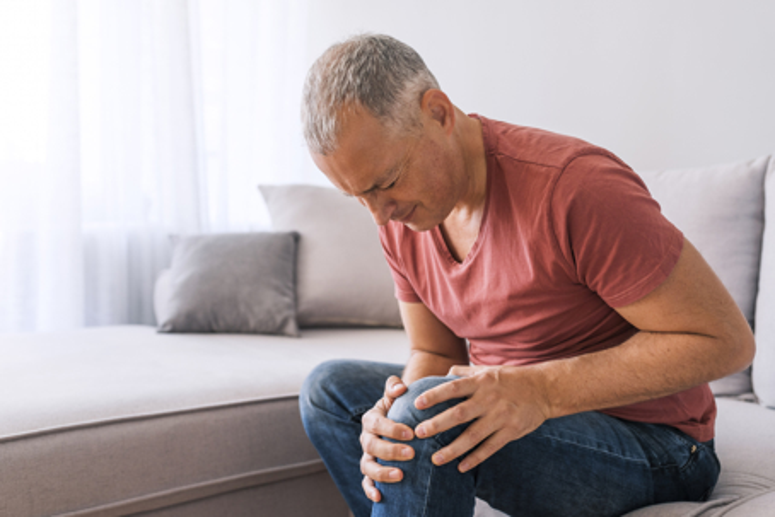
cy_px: 258
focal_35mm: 35
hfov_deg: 54.4
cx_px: 388
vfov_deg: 37.9
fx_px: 754
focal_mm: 35
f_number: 2.8
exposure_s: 1/125
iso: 400
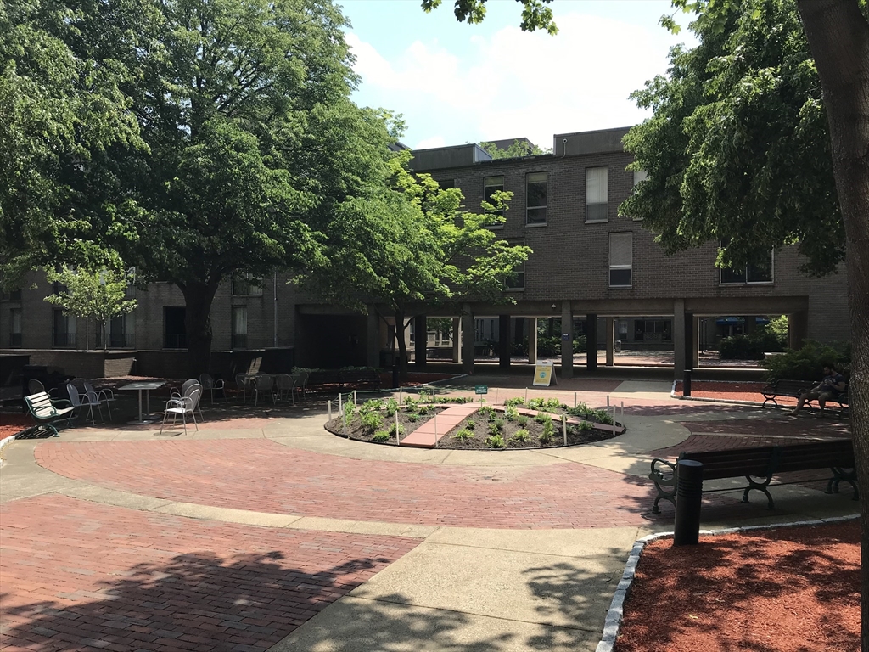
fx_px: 703
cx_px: 434
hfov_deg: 63.4
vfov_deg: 49.7
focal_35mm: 28
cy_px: 326
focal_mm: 3.99
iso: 20
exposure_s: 1/1597
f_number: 1.8
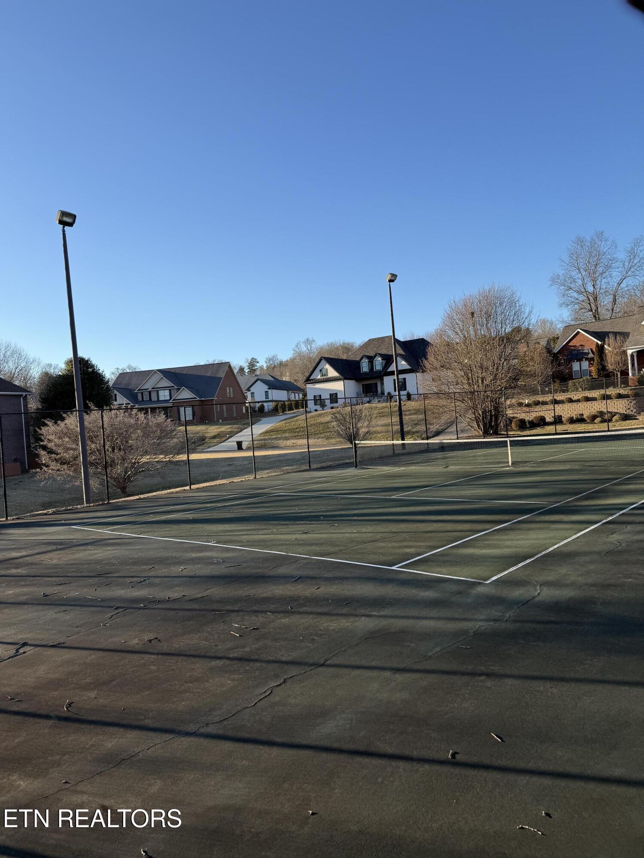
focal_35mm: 24
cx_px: 322
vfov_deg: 71.6
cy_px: 429
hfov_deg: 56.8
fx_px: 595
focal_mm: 6.76
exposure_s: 1/1949
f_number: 1.78
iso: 80
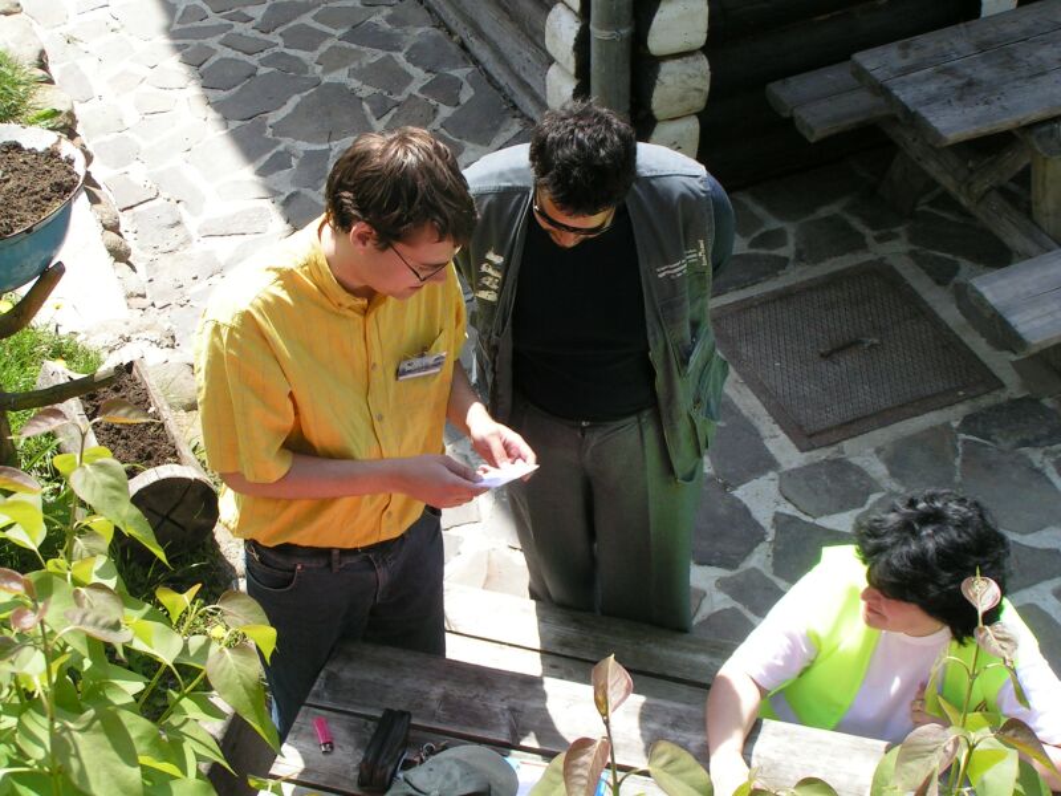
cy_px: 398
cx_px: 530
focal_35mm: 57
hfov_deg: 33.8
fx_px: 1747
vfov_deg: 25.7
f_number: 5.6
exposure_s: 1/200
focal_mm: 8.7
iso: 50
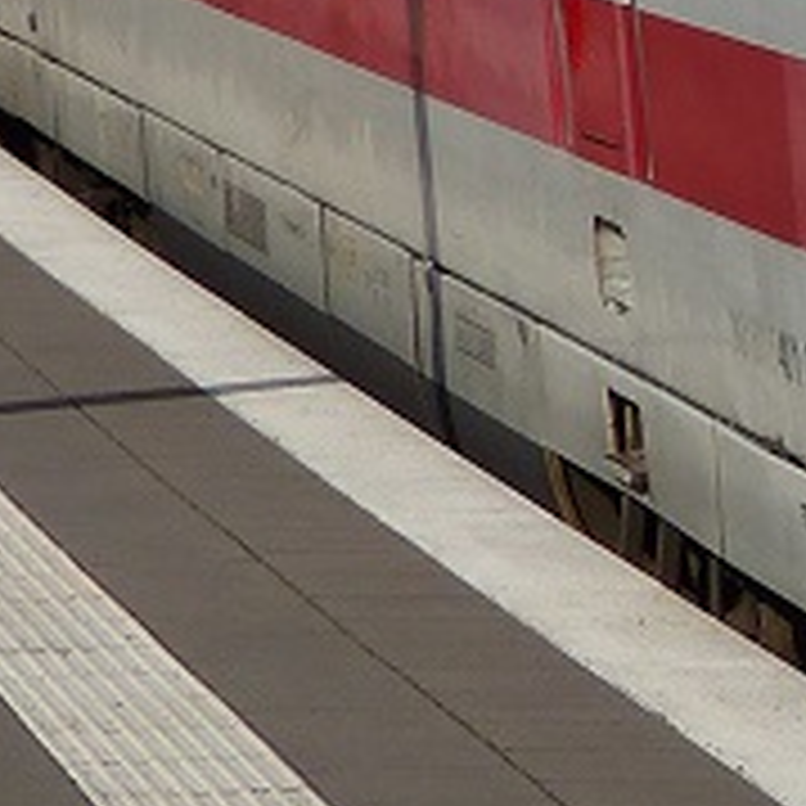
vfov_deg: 5.9
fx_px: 7797
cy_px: 9
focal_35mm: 296
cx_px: 2040
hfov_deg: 5.7
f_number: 5
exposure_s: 1/1300
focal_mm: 9.1
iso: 100
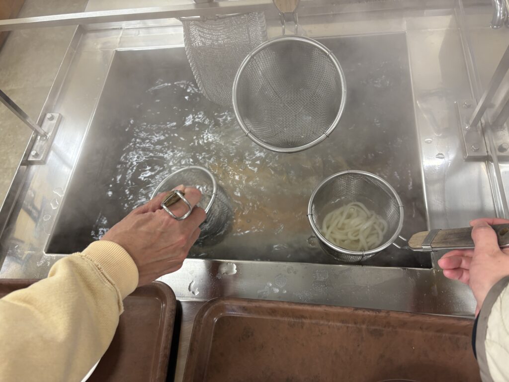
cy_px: 191
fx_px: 382
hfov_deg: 67.3
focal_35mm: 26
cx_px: 254
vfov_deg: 53.1
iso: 125
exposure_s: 1/60
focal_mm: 5.96
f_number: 1.6
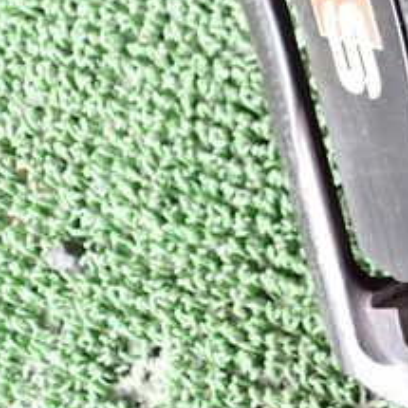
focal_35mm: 74
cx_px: 486
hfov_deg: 21.7
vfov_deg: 22.5
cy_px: 8
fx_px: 987
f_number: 2.3
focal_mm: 5.4
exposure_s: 1/40
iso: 320
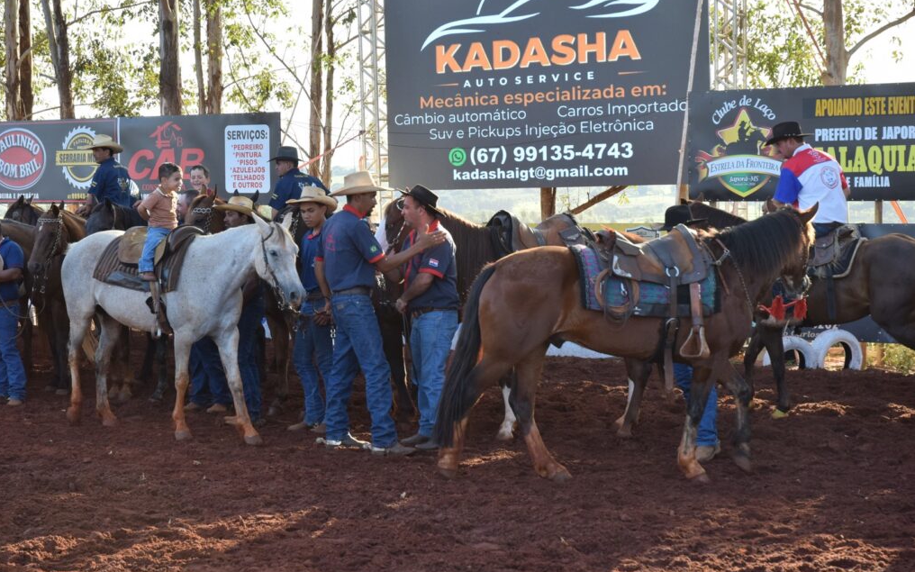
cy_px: 268
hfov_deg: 27.8
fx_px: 1845
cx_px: 456
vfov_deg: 17.6
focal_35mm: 74
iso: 400
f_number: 8
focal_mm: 48
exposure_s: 1/250
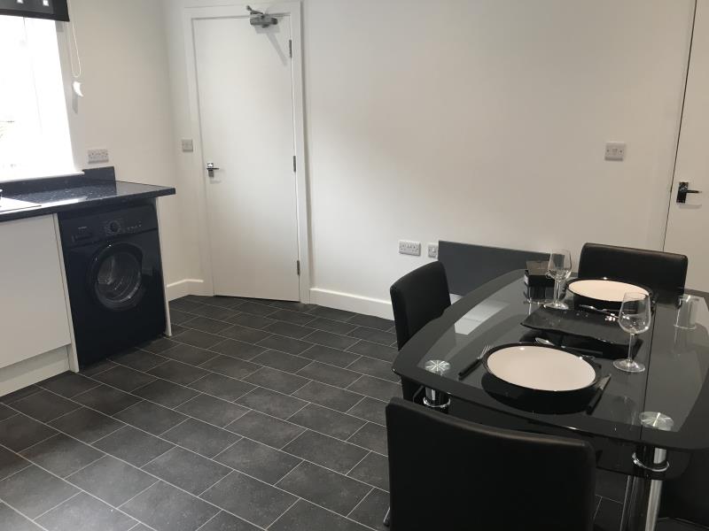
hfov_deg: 63.4
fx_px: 573
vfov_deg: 49.7
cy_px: 266
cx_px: 354
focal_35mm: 28
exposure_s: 1/20
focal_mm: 3.99
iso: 32
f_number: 1.8
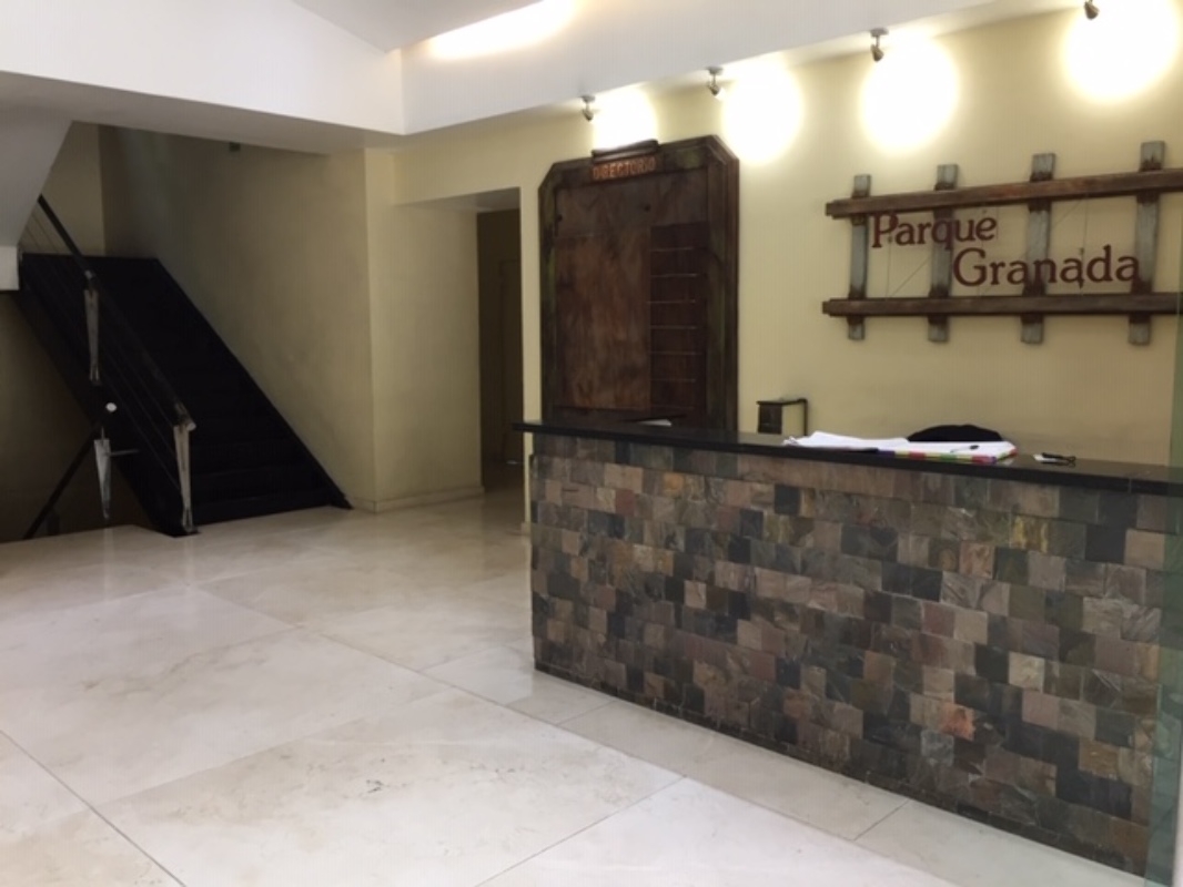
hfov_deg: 61.6
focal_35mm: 29
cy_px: 444
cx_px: 592
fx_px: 991
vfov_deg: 48.2
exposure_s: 1/30
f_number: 2.2
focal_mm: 4.15
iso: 64
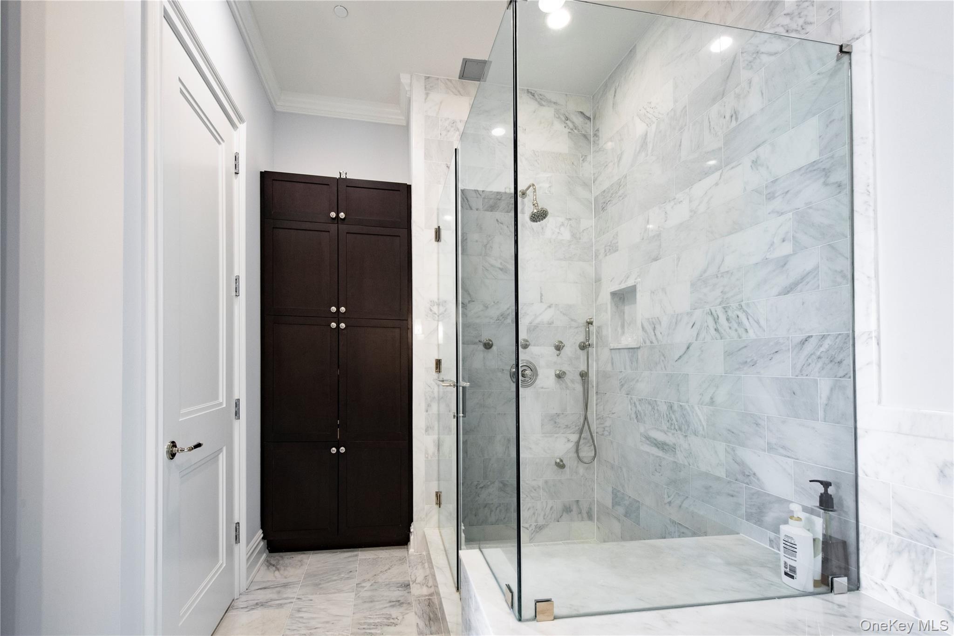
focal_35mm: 14
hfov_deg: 104.3
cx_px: 477
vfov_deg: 81.2
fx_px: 371
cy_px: 318
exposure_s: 1/15
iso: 640
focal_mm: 14
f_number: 8
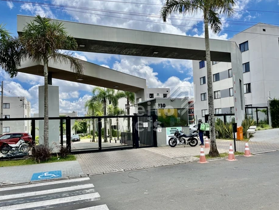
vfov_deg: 51.4
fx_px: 218
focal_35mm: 27
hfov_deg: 65.3
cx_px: 141
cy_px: 108
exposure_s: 1/3413
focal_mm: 5.1
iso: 50
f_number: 1.6
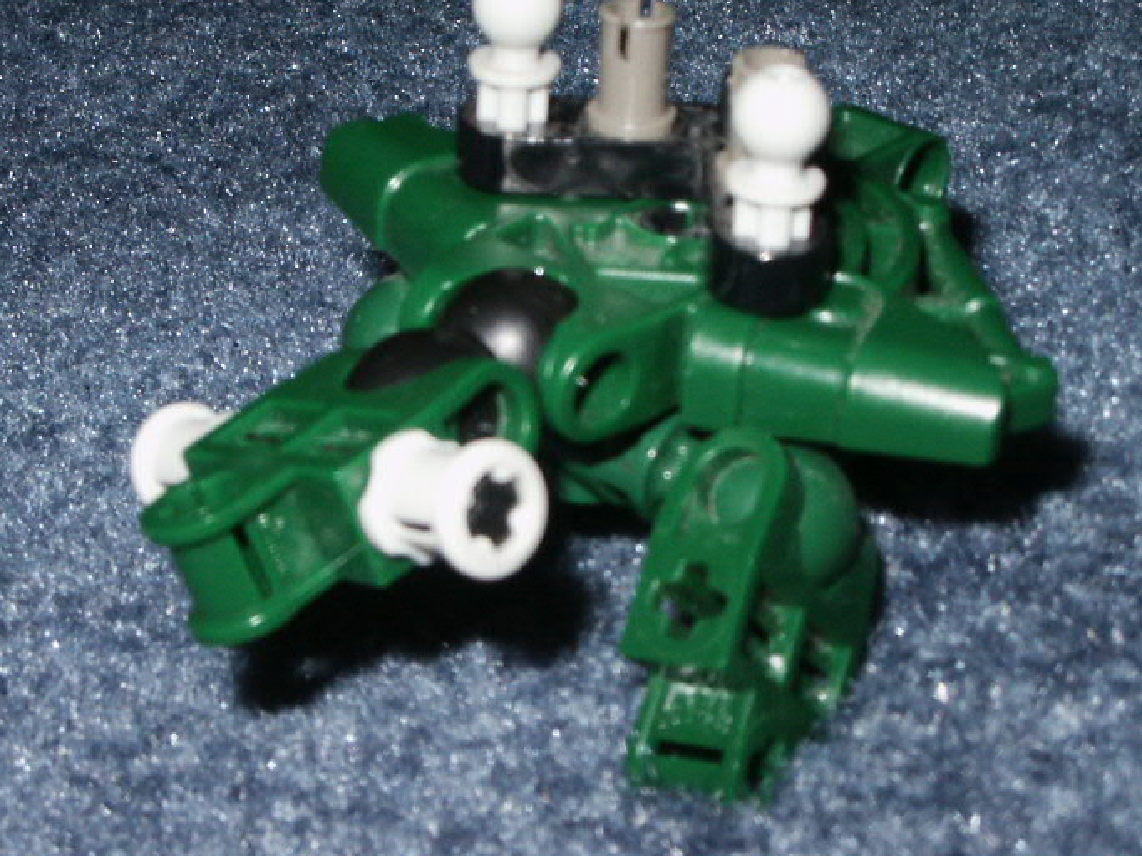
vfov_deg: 16.1
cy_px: 412
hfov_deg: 21.3
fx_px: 3034
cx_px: 534
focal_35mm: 92
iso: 200
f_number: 8
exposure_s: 1/45
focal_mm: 10.25
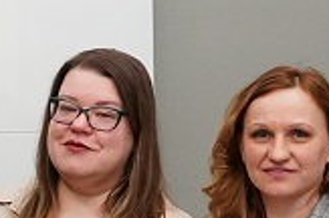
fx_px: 2254
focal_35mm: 247
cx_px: -321
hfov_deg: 8.0
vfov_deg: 5.5
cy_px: 259
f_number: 5.6
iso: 5000
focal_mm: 31.4
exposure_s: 1/400
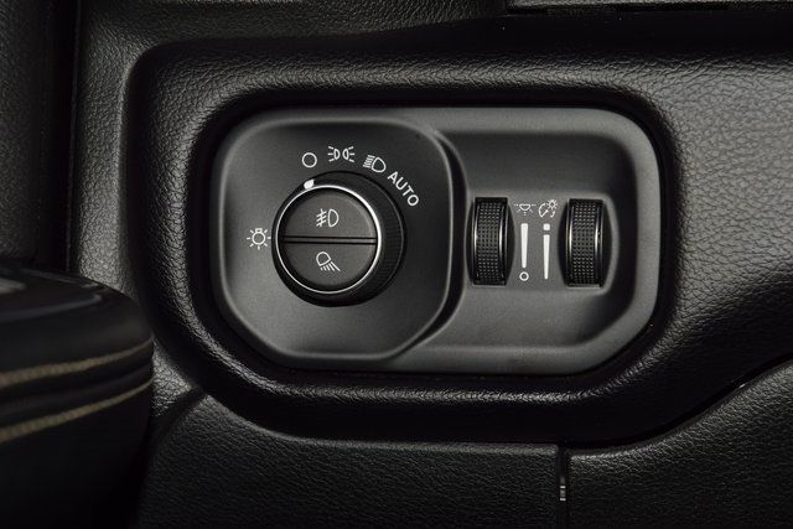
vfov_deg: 13.0
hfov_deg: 19.5
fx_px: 2313
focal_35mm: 105
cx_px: 396
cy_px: 264
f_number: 8
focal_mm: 70
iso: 100
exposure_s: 1/125
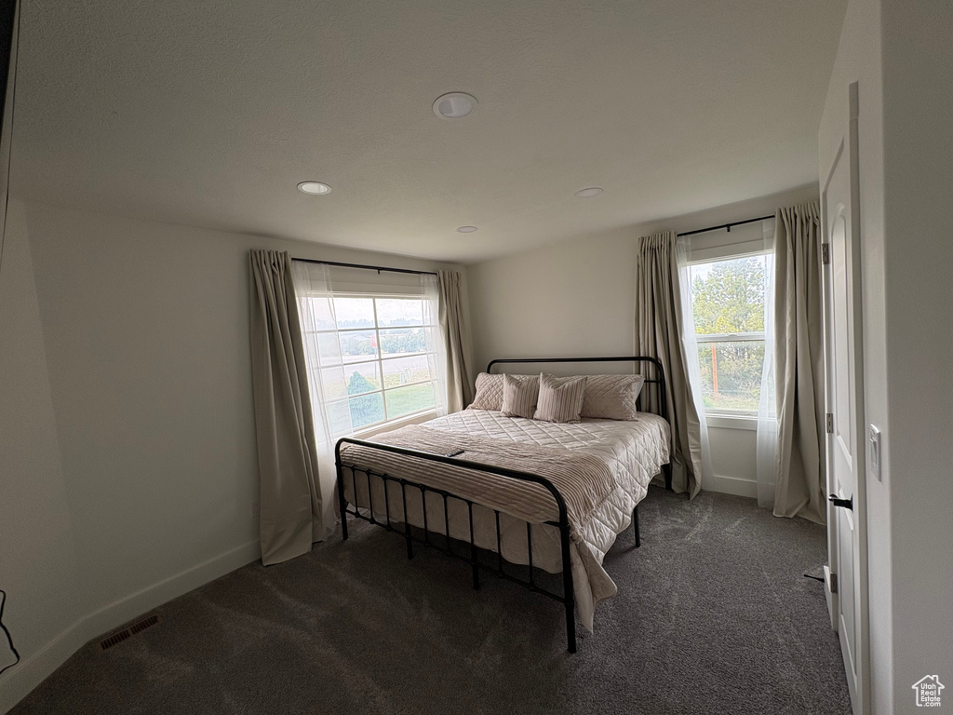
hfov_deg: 102.1
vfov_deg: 85.7
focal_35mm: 14
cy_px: 358
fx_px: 385
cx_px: 476
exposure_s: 1/190
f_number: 2.2
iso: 64
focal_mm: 2.22
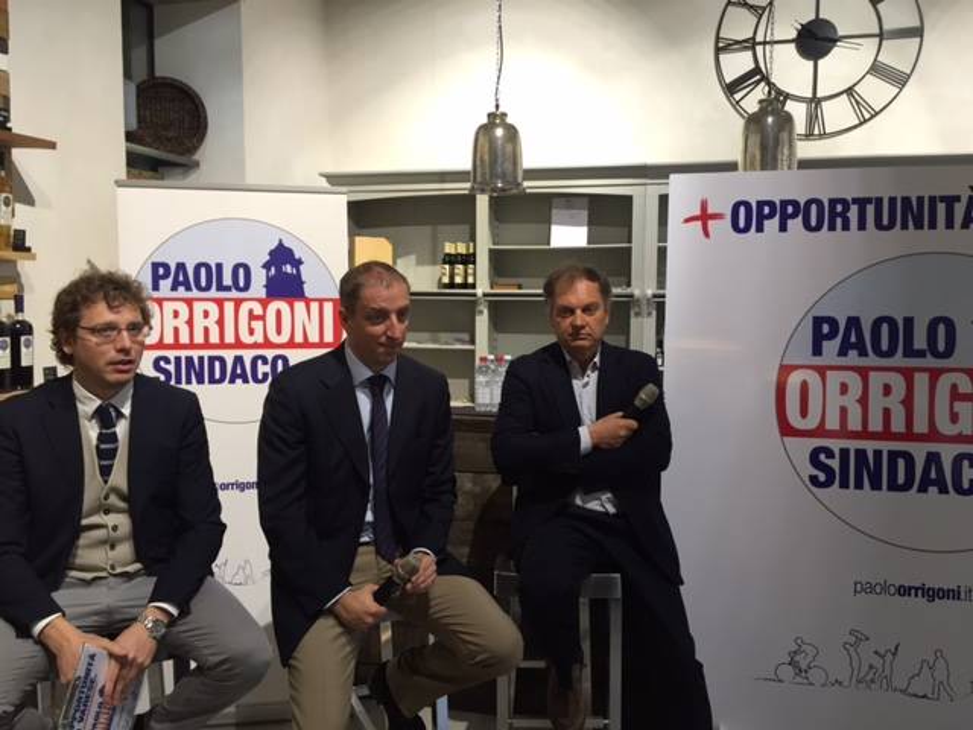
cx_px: 486
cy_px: 365
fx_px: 815
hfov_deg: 61.7
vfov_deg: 48.2
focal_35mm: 29
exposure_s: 1/33
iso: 100
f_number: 2.2
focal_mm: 4.15
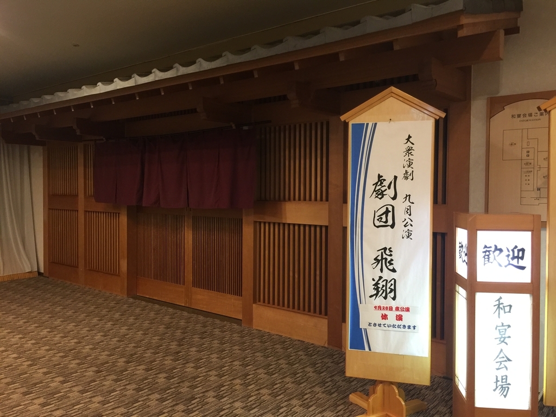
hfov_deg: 61.7
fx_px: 466
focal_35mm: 29
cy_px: 208
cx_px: 278
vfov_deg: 48.2
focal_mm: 4.15
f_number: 2.2
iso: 125
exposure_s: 1/15
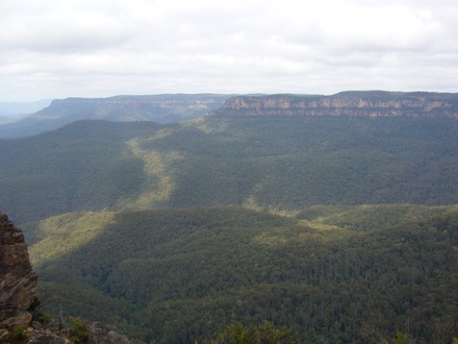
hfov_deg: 52.6
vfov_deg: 40.7
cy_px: 172
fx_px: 463
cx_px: 229
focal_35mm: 35
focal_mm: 5.8
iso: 80
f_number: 5.6
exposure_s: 1/160
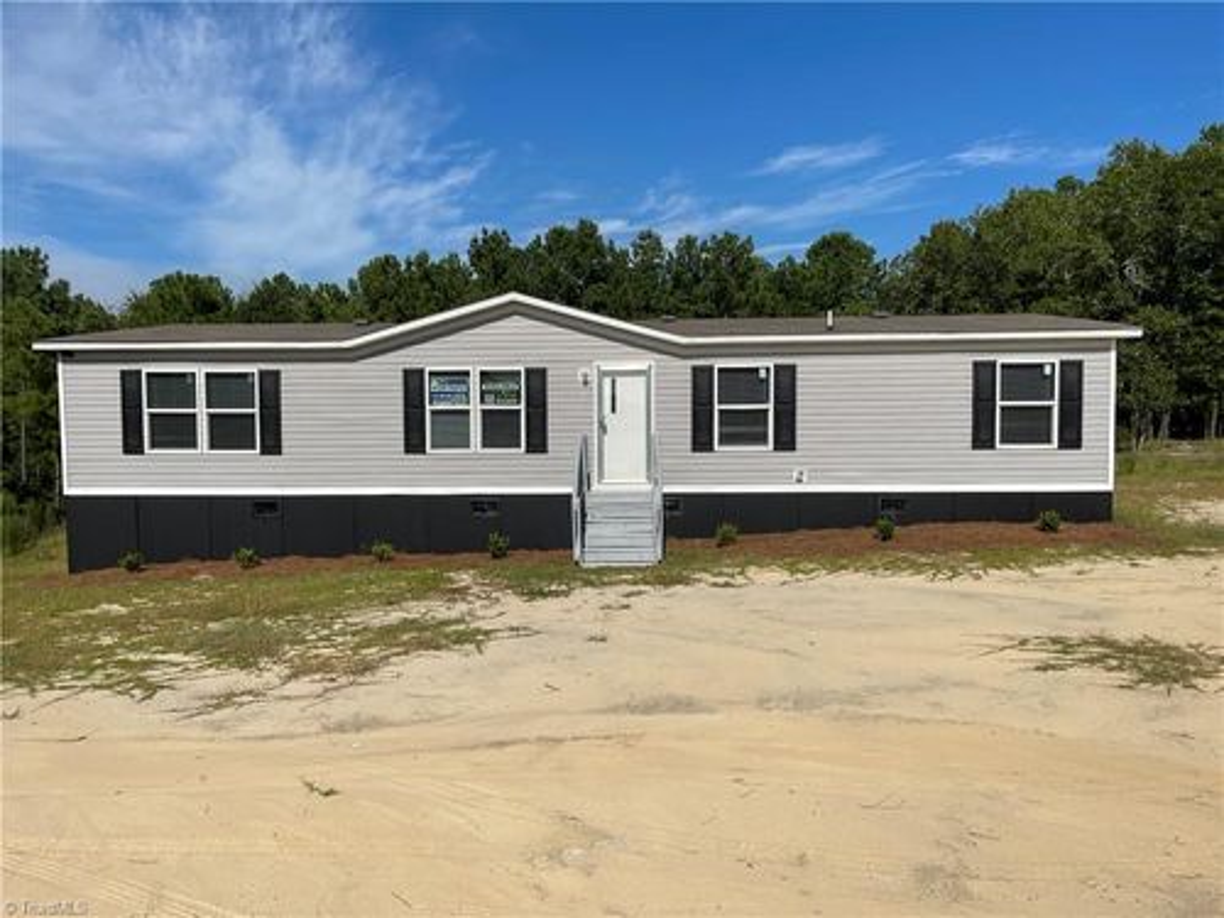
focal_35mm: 25
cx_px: 612
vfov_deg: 54.9
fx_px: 884
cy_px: 459
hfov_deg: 69.4
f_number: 1.6
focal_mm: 5.1
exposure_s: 1/7937
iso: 50
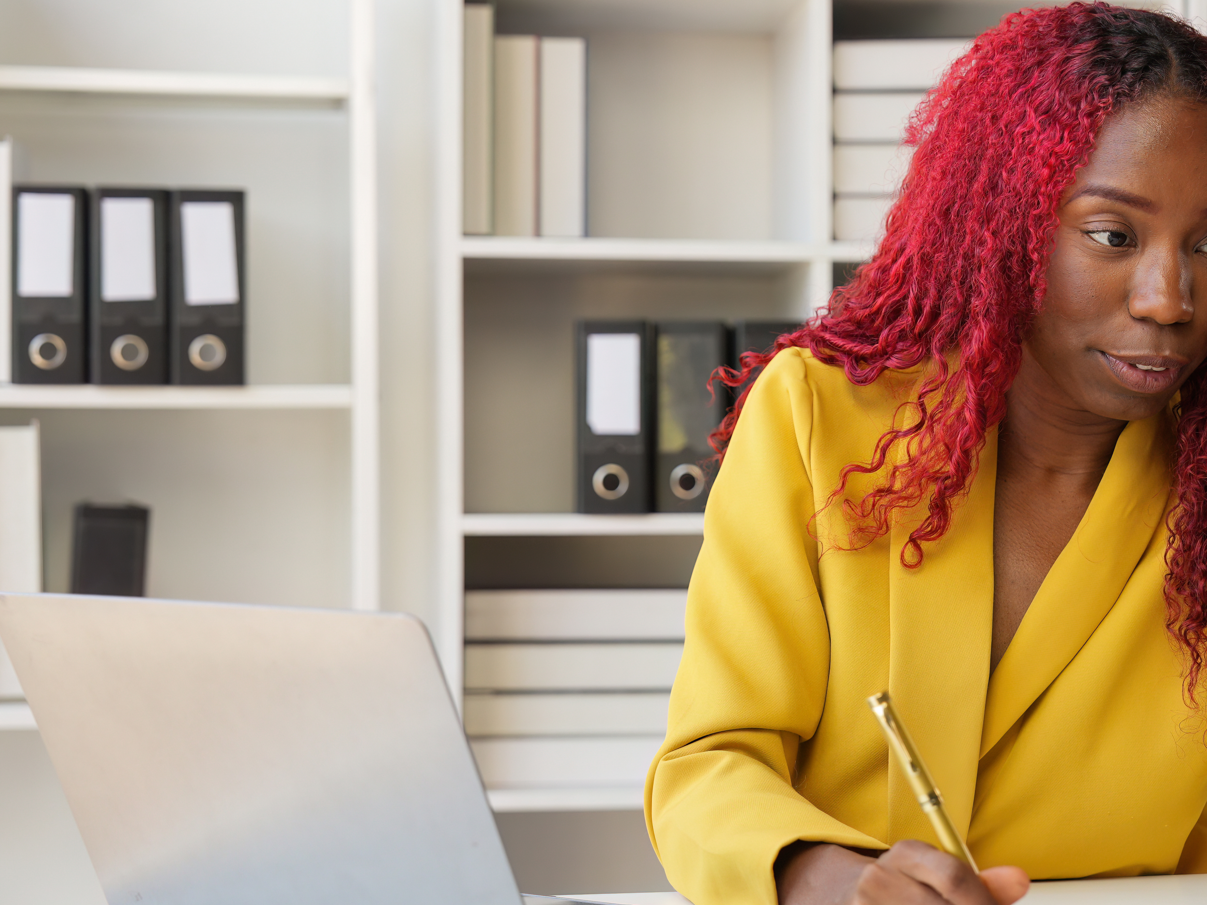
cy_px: 426
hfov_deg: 23.9
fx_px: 2824
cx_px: 902
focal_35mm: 81
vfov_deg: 18.2
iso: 1000
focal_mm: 54
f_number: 3.5
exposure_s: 1/500
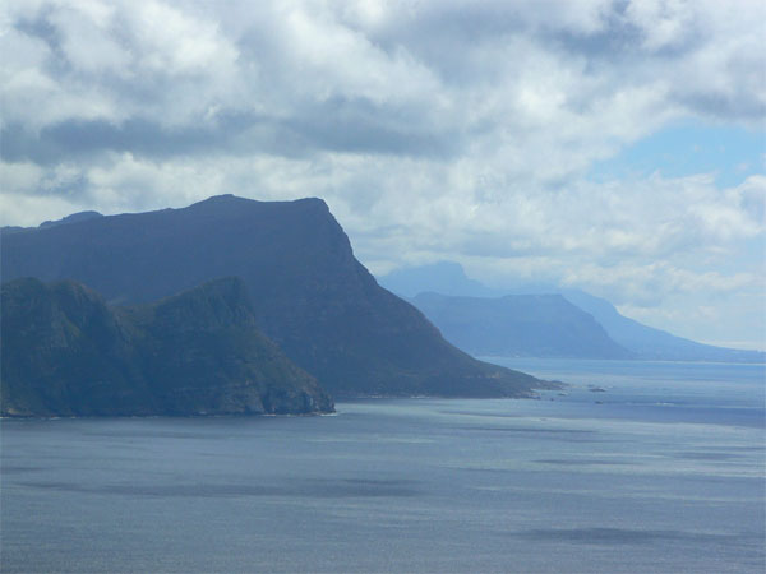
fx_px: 3452
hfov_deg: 12.7
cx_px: 383
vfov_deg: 9.5
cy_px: 287
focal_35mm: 156
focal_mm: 20.5
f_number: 5.6
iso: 80
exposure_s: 1/640
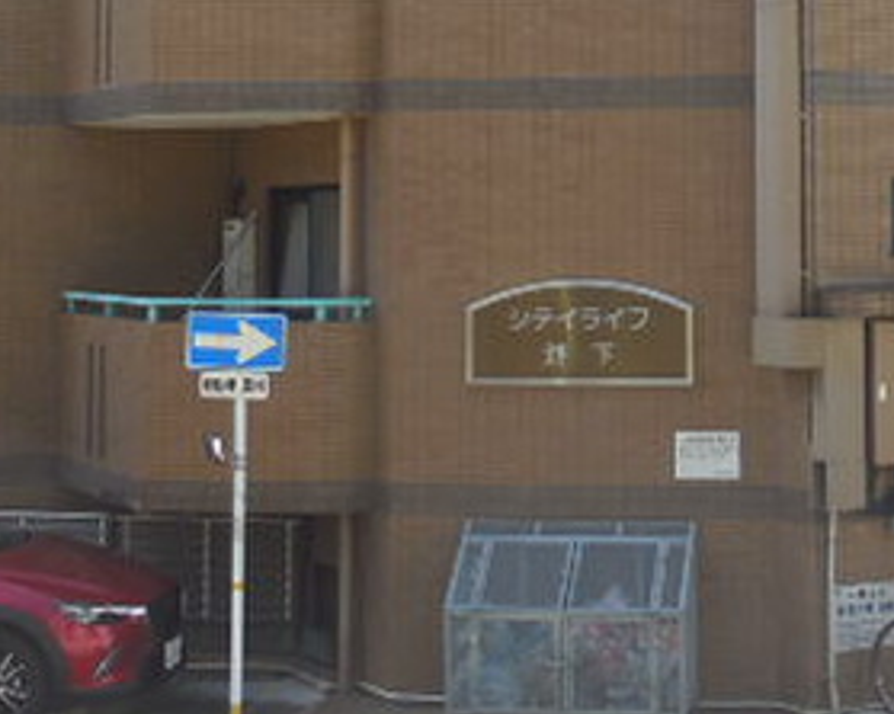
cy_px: -46
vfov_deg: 15.3
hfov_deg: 19.4
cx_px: 683
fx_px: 2592
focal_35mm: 98
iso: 125
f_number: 3.6
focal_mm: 7.1
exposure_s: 1/400
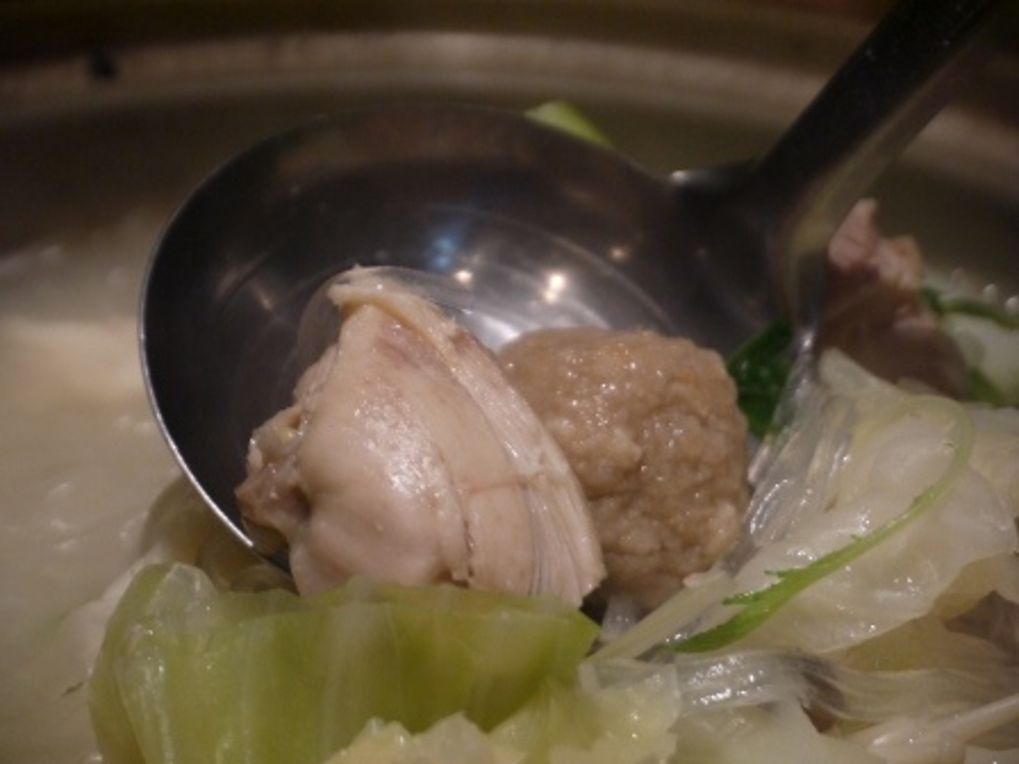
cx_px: 510
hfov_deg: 23.3
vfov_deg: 17.6
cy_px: 382
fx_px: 2473
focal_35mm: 84
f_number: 5.6
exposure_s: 1/80
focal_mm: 42
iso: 1250
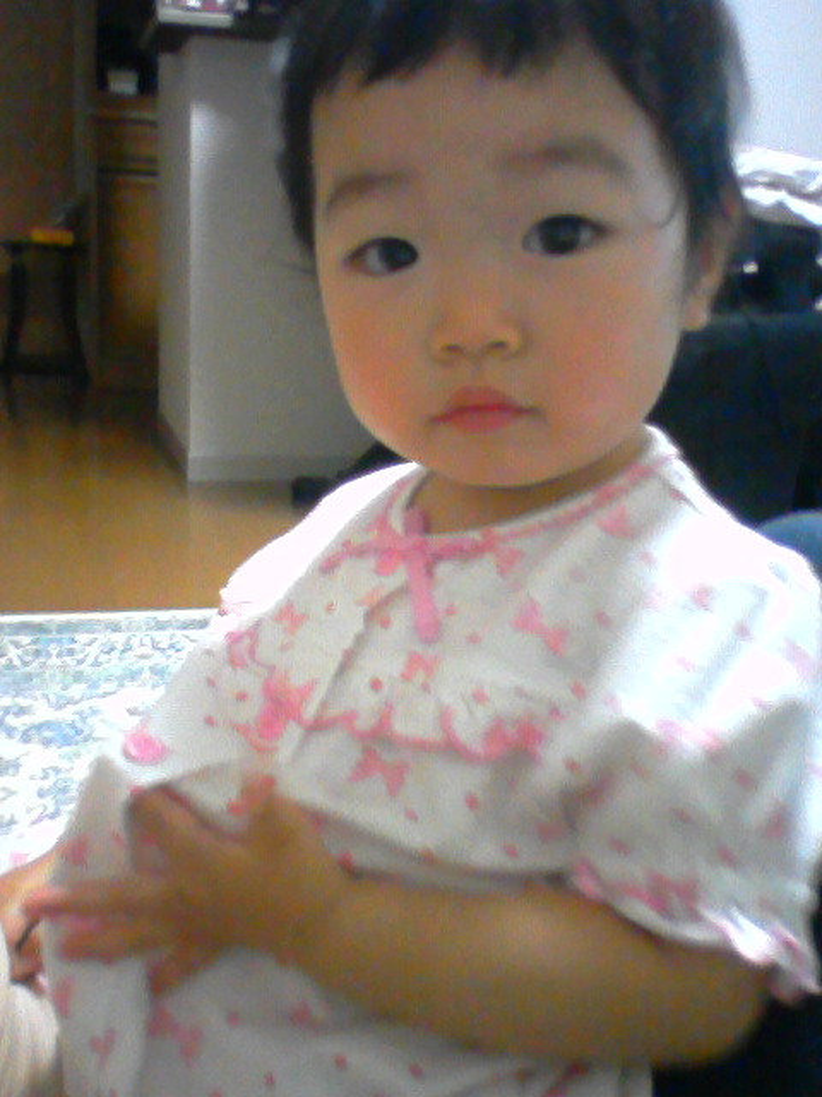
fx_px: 918
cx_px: 411
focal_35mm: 29
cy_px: 548
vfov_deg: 61.7
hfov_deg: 48.2
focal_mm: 1.5
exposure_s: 1/6.85
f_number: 2.8
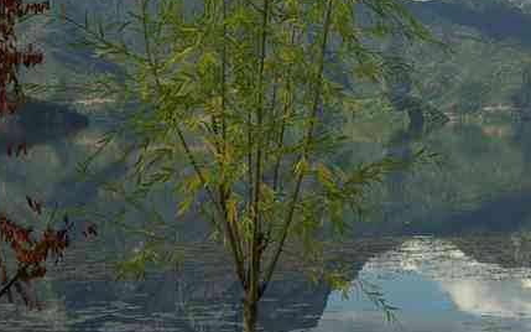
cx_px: 408
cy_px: 159
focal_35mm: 138
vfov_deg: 9.5
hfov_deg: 15.1
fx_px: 1997
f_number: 9.5
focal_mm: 38.6
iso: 100
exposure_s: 1/125
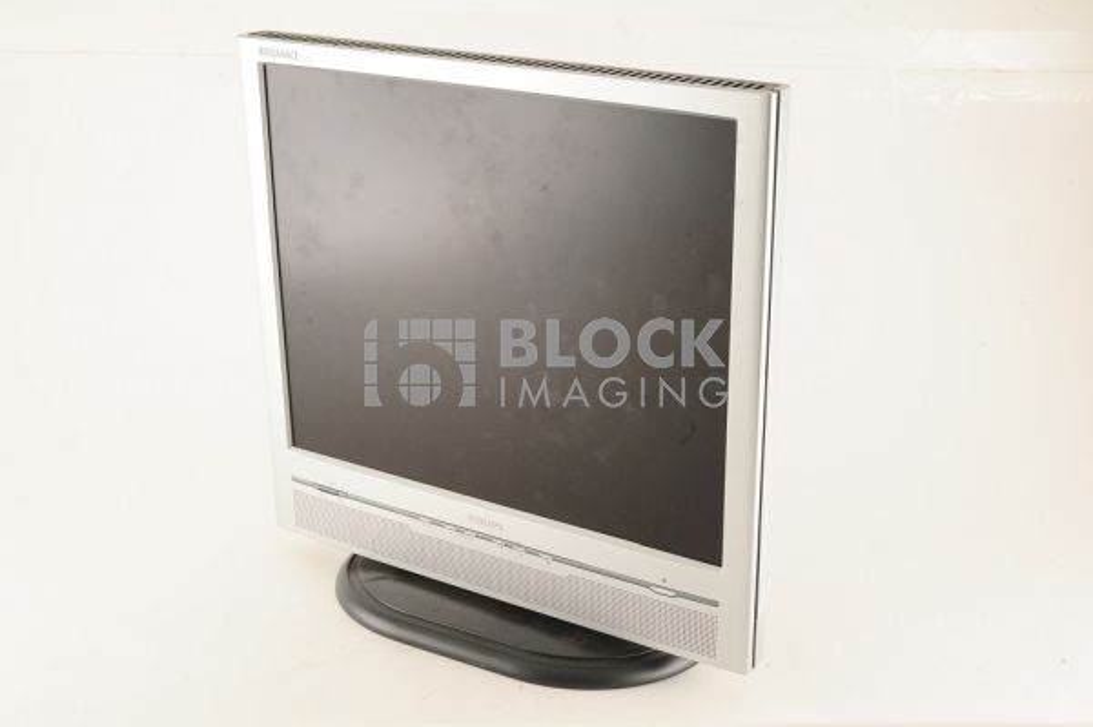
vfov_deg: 26.9
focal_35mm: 50
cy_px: 364
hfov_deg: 39.6
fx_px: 1517
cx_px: 546
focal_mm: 50
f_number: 13
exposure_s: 1/125
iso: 1600
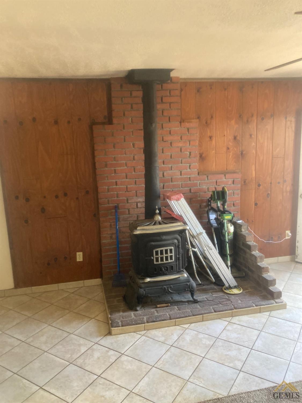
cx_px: 151
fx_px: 326
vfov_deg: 63.4
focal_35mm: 28
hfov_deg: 49.7
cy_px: 202
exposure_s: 1/60
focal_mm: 3.99
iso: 250
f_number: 1.8
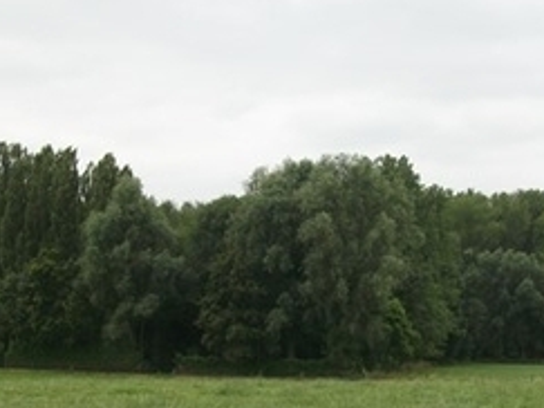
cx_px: 266
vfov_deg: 18.4
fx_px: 1241
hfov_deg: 24.7
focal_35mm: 79
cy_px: 356
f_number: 2.9
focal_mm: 5.7
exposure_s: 1/640
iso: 80
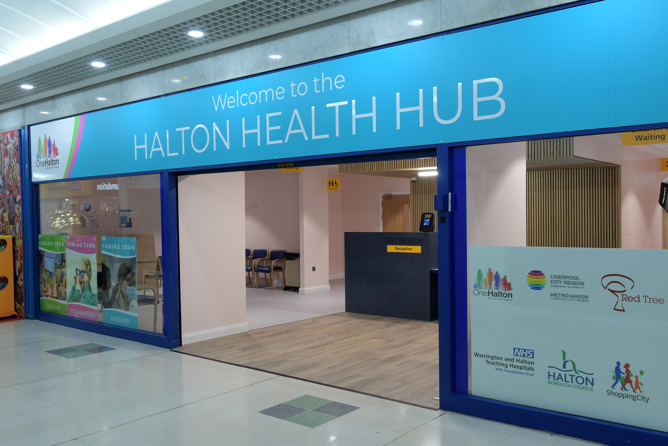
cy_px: 223
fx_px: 612
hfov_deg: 57.2
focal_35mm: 33
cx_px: 334
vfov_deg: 40.0
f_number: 7.1
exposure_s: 1/25
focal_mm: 22
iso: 800
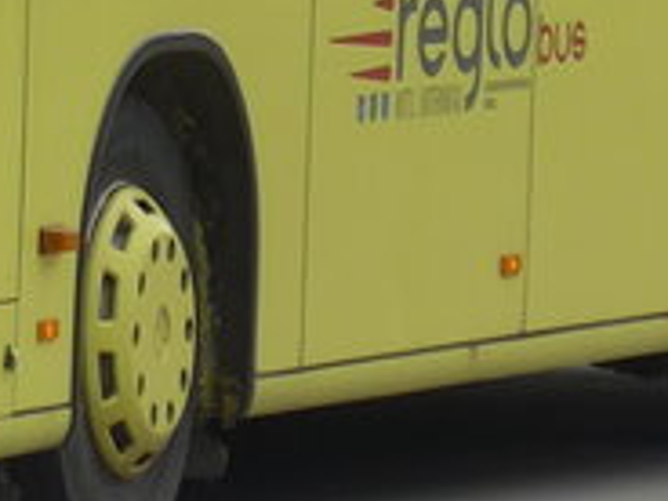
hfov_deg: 2.6
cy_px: -555
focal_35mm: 765
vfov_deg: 1.9
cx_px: -432
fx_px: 14763
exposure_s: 1/125
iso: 80
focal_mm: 22.9
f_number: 5
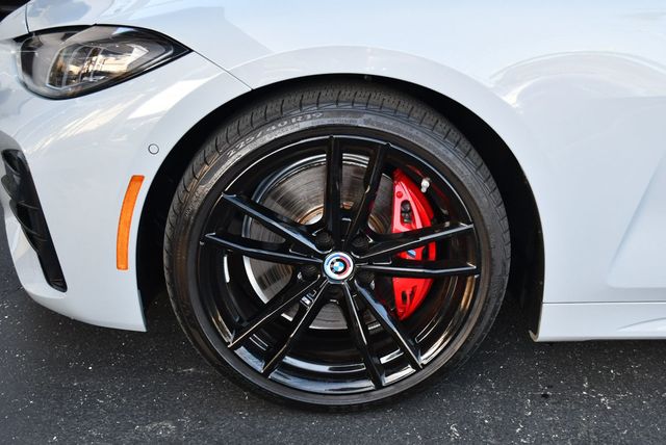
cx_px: 333
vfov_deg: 30.6
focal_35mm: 44
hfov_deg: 44.5
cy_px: 222
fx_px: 815
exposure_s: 1/250
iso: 400
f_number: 4.5
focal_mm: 22
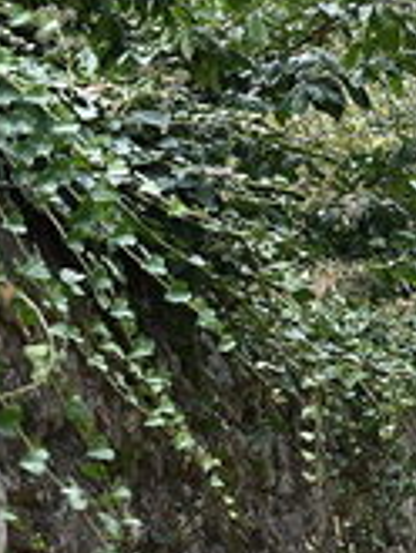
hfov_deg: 8.0
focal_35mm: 175
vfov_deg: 11.2
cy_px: 513
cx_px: 913
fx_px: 2800
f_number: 10
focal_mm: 50
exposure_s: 1/50
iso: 200
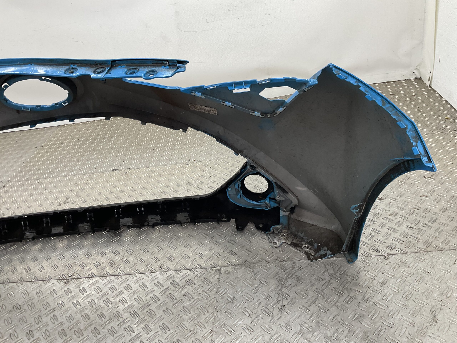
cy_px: 172
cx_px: 228
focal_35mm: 29
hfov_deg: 61.7
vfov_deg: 48.2
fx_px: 383
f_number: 1.8
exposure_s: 1/100
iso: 32
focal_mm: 3
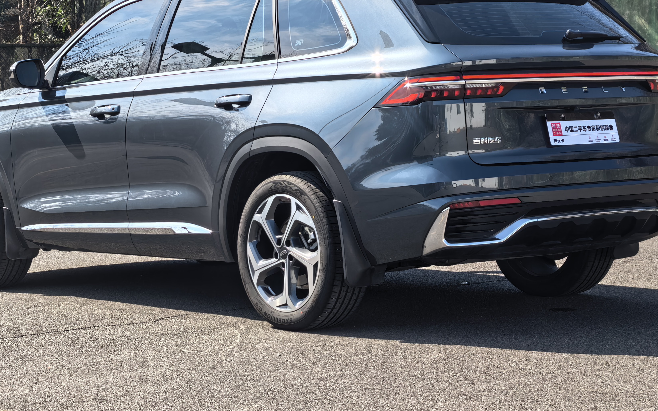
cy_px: 161
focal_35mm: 98
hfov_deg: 21.2
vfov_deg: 13.3
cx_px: 304
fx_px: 1757
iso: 50
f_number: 2
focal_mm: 6.98
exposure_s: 1/2882
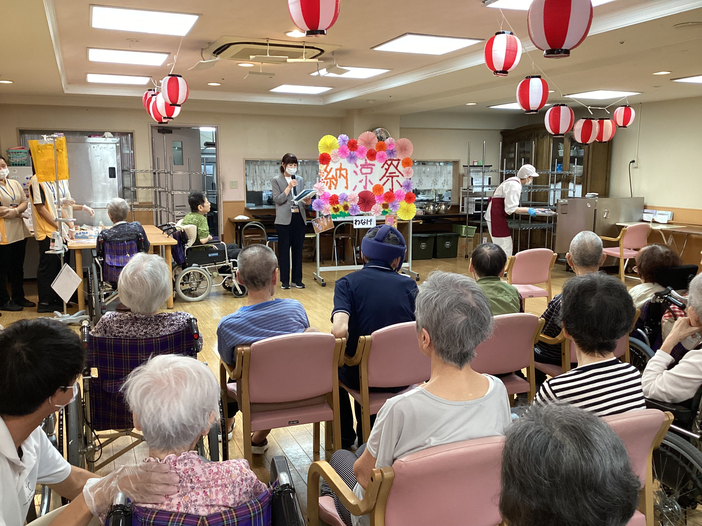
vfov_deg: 45.4
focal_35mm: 31
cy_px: 263
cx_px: 351
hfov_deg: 58.4
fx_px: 629
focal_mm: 3.3
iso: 200
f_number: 2.4
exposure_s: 1/60
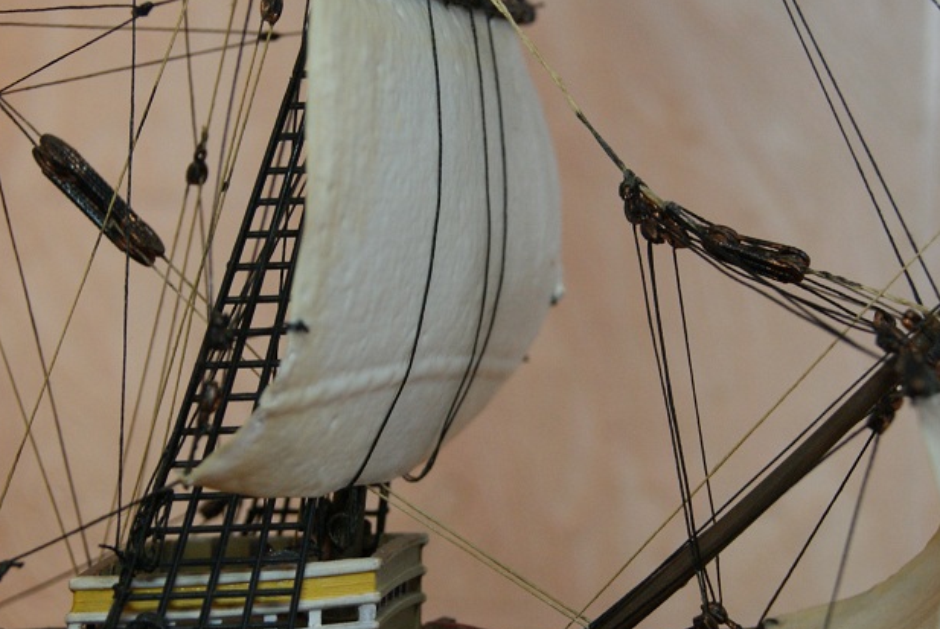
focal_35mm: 115
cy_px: 379
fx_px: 3002
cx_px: 460
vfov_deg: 12.0
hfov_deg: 17.8
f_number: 5.6
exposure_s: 1/80
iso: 400
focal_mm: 45
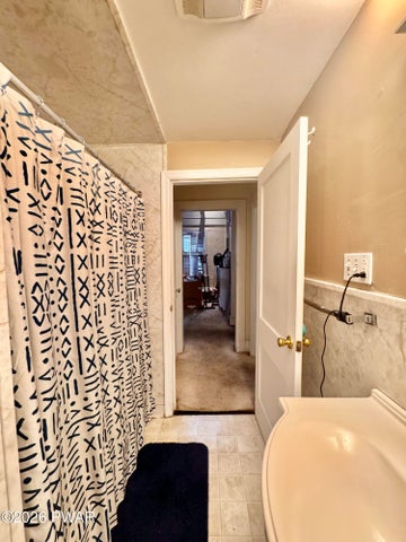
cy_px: 271
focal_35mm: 14
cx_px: 203
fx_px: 219
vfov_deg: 102.1
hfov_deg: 85.7
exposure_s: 1/60
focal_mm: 2.22
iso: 200
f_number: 2.2
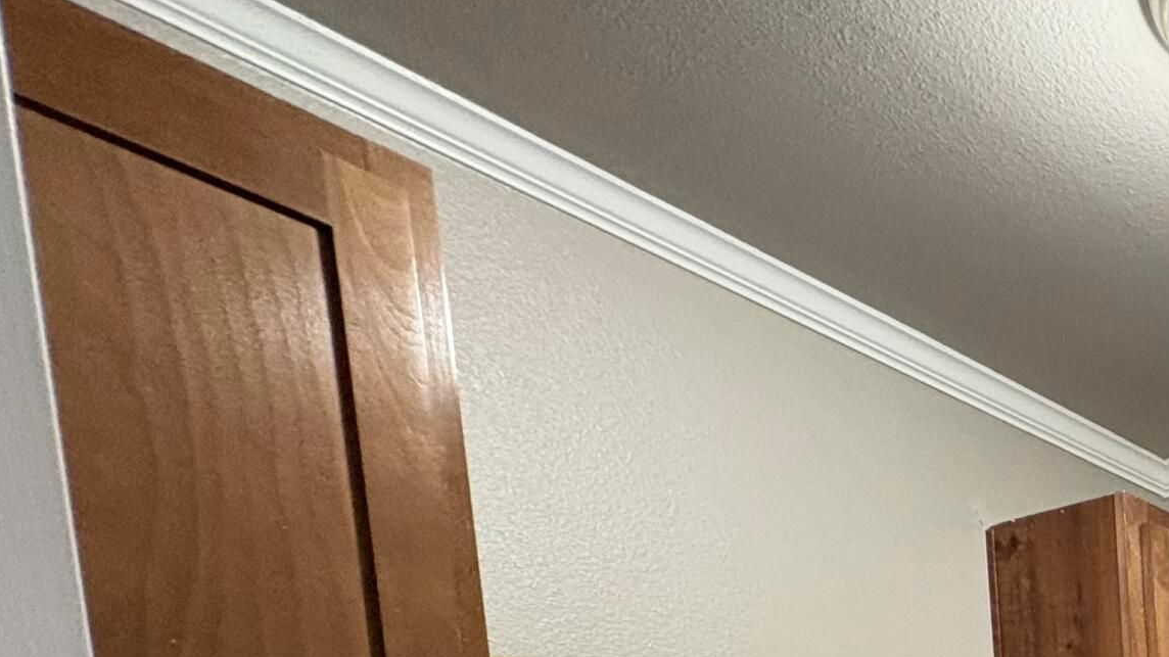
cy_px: 1091
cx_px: 1497
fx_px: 1240
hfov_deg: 35.6
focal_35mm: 40
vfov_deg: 22.1
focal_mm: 2.22
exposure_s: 1/60
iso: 500
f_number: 2.2
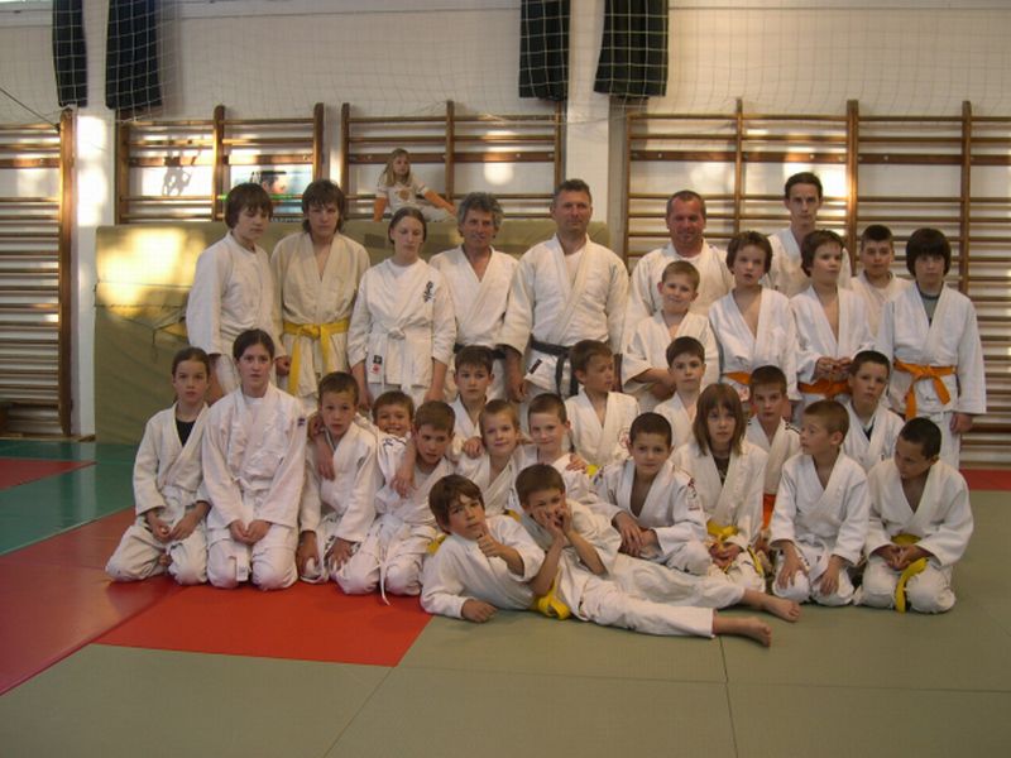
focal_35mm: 38
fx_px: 1110
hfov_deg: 49.0
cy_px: 379
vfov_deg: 37.7
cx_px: 506
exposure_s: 1/55.7
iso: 100
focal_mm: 8
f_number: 2.8
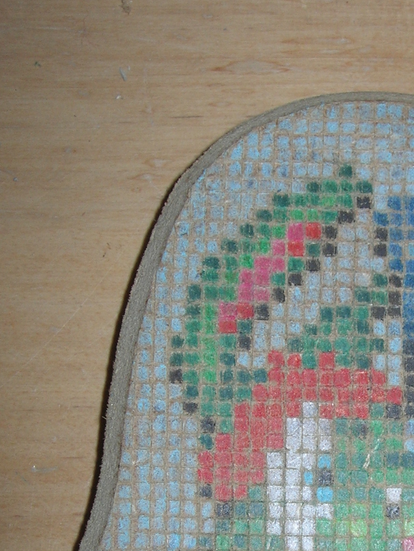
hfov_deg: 17.6
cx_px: 351
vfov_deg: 22.8
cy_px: 525
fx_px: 1324
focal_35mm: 83
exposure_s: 1/60.1
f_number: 4.8
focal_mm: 7.8
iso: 64
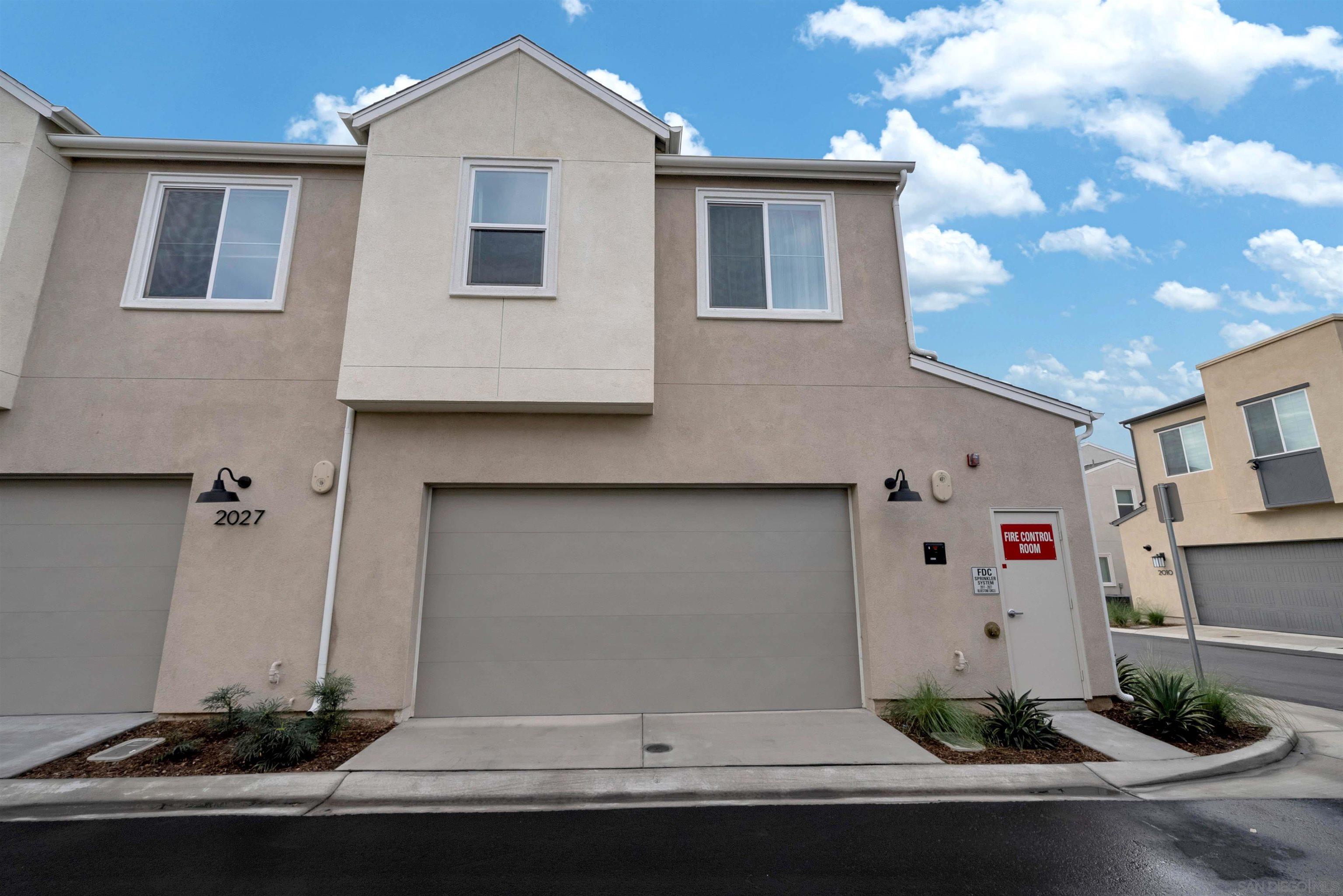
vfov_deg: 81.3
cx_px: 672
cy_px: 448
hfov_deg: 104.2
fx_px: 522
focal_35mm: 14
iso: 250
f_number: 9.5
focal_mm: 14
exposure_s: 1/250
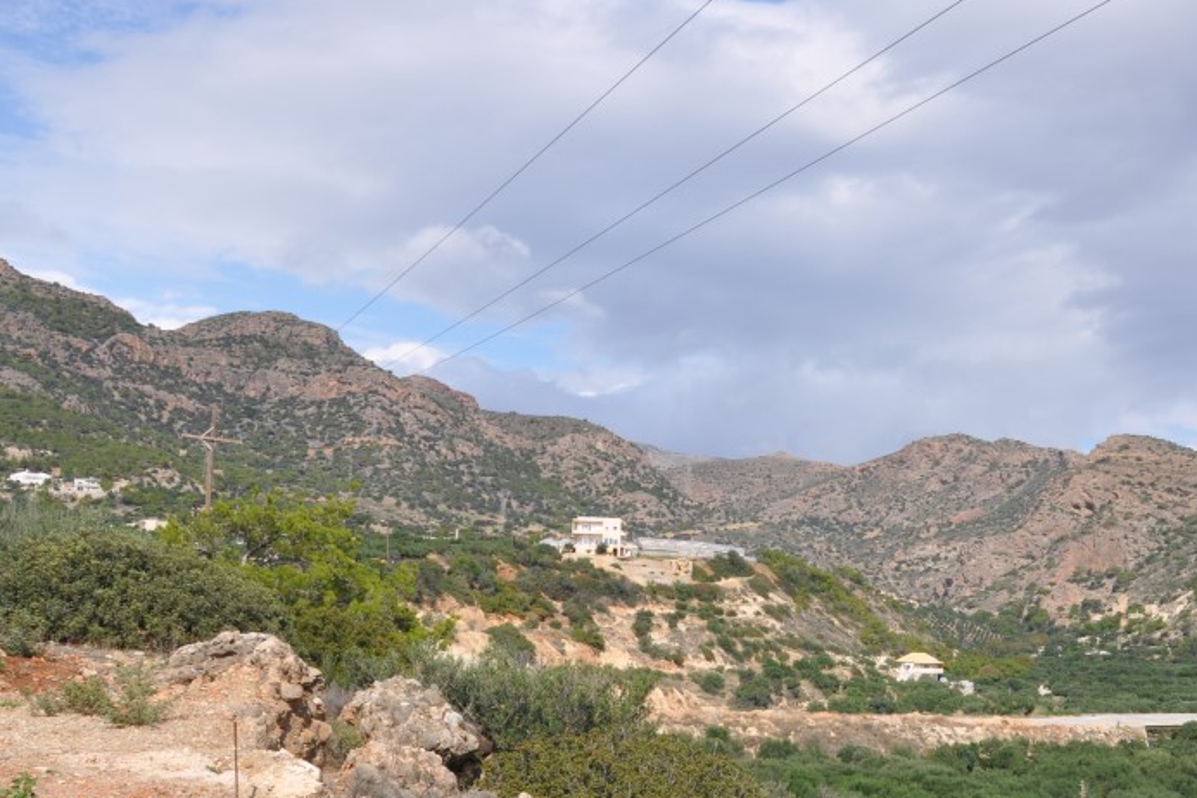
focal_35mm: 45
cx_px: 914
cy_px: 572
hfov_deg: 42.1
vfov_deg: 29.5
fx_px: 1496
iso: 200
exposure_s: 1/200
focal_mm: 18
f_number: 14
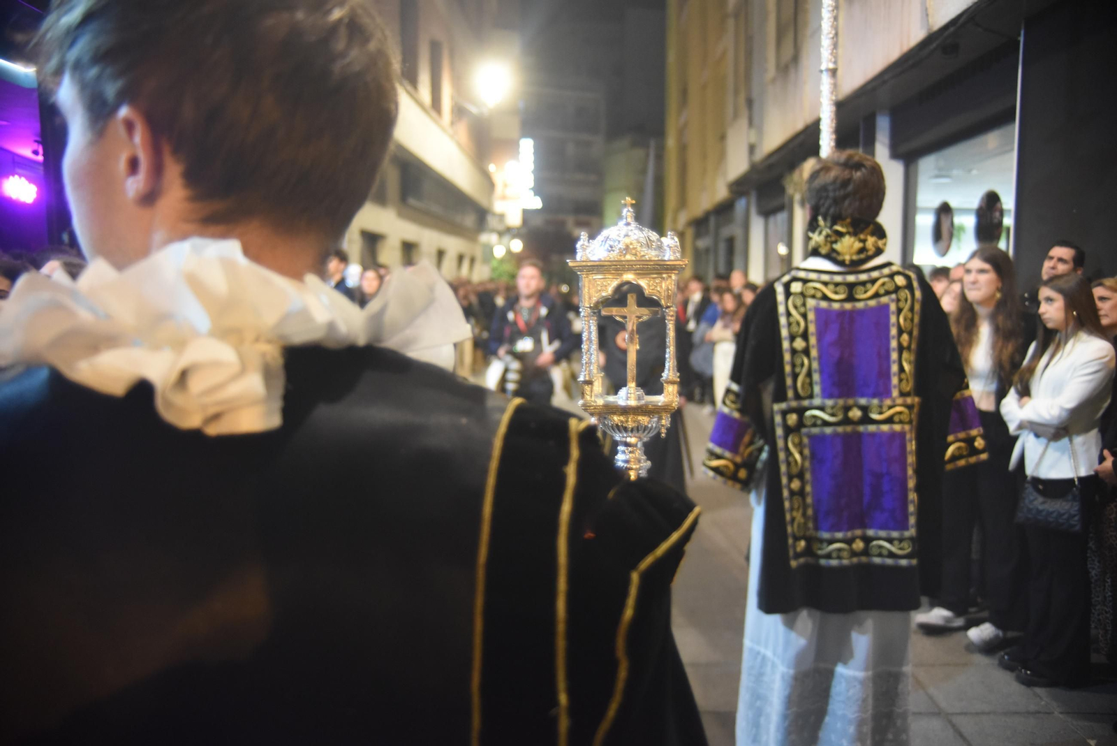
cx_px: 558
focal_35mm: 29
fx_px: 900
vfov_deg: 45.0
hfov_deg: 63.6
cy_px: 373
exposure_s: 1/30
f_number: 3.5
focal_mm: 29
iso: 4000
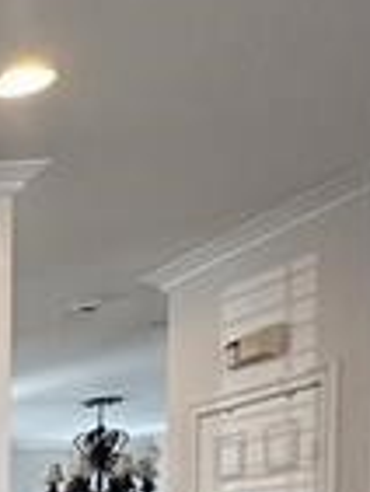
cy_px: 656
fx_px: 1081
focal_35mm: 76
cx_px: -597
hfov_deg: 12.9
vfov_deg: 22.6
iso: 250
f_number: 2.2
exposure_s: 1/120
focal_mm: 2.22
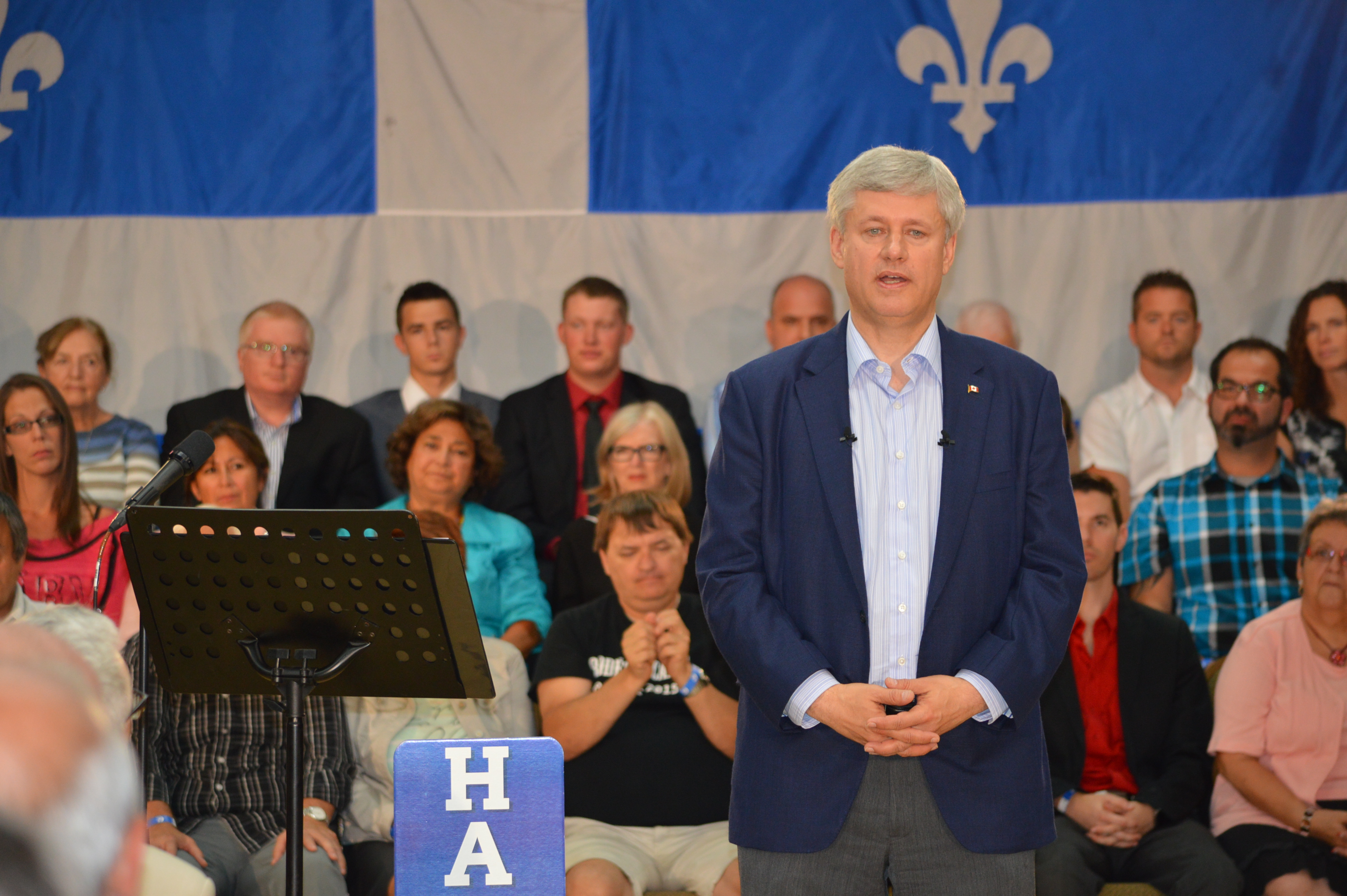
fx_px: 5607
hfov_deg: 13.7
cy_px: 448
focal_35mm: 150
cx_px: 674
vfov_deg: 9.1
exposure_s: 1/60
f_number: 4.8
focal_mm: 100
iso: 640
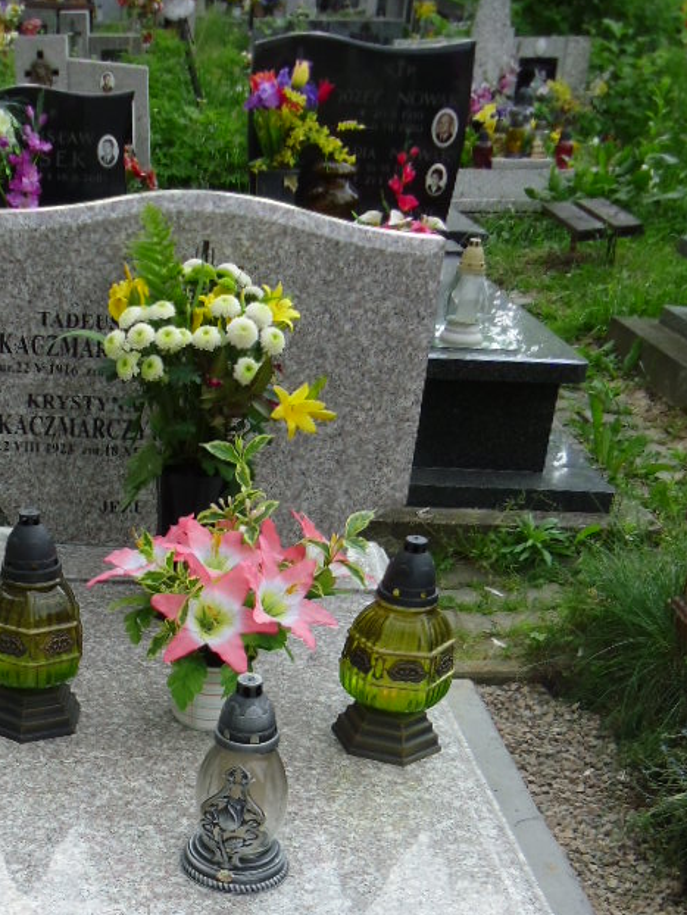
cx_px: 162
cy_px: 736
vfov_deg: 36.2
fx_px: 1349
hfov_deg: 28.1
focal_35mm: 51
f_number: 3.3
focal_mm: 5.6
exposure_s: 1/346
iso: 80
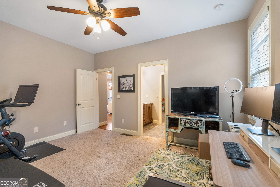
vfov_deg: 73.8
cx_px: 140
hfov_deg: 96.7
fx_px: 124
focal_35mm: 16
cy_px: 94
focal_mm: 16
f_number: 6.3
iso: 1250
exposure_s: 1/20
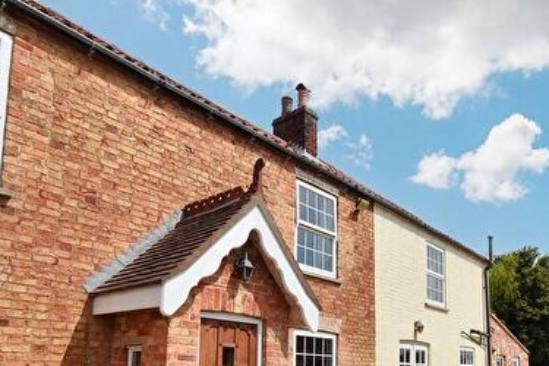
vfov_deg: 43.4
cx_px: 326
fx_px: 427
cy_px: 311
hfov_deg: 64.9
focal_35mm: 28
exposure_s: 1/1000
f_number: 16
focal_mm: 10
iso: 800
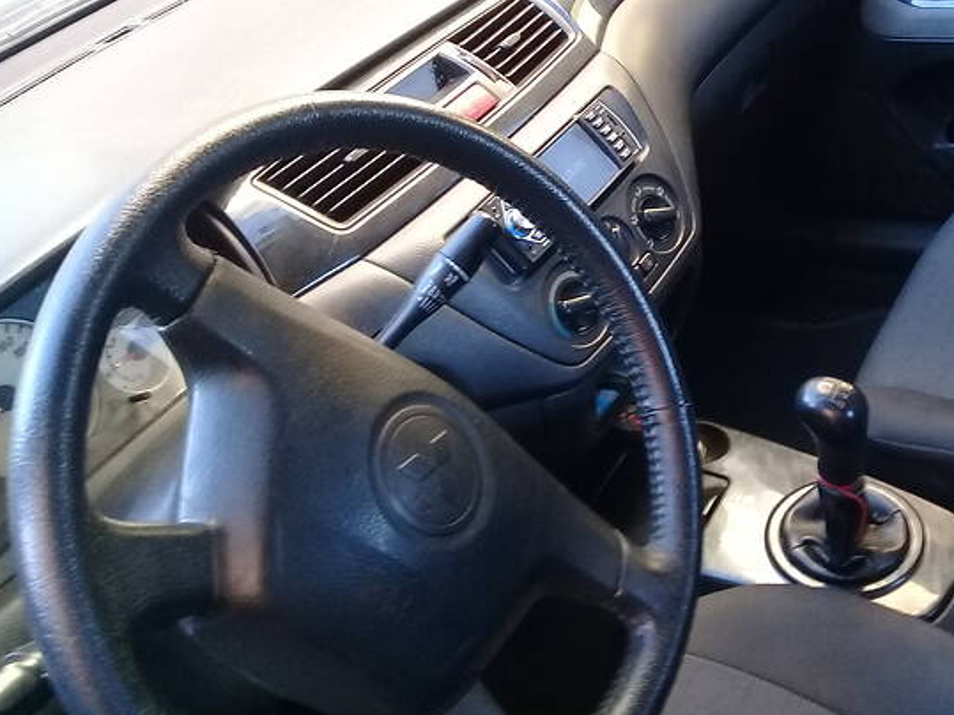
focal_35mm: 46
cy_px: 219
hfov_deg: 40.4
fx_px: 1267
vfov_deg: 31.2
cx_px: 685
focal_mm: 3.3
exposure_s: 1/33
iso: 125
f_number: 2.2
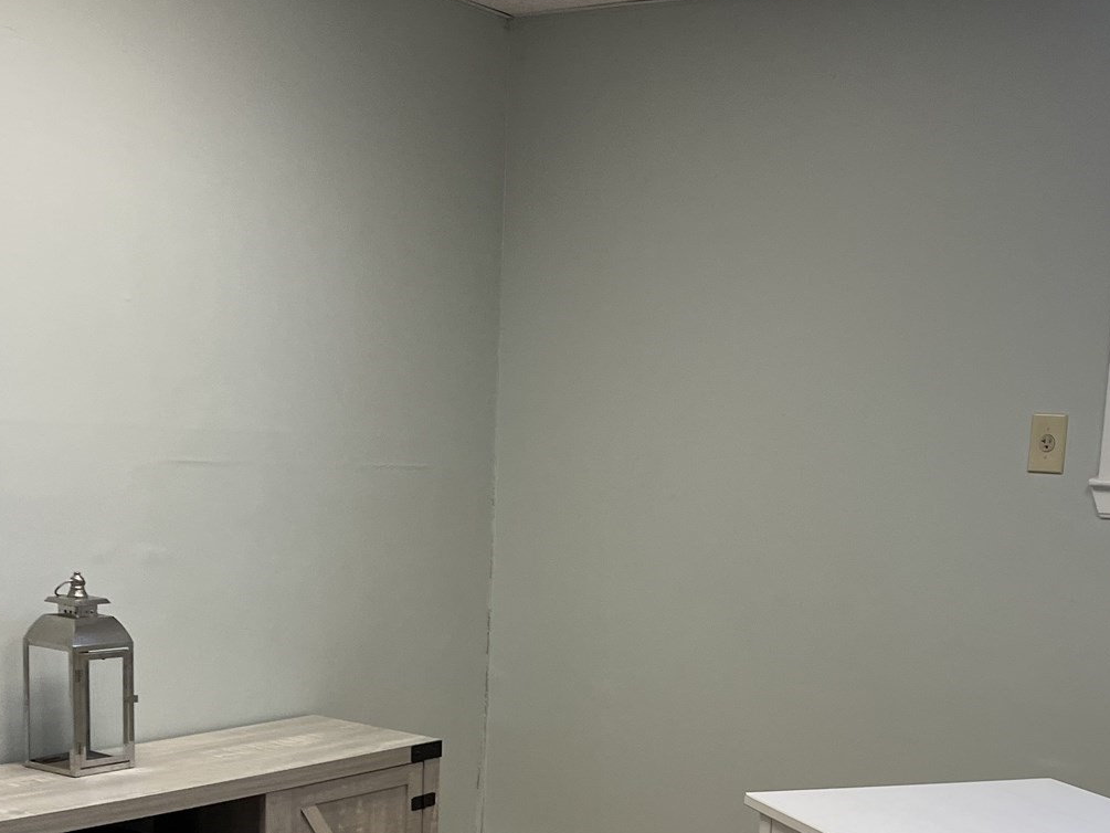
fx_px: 1700
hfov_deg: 35.7
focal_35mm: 53
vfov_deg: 26.5
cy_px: 761
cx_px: 769
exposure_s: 1/102
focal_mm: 5.1
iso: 125
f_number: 1.6
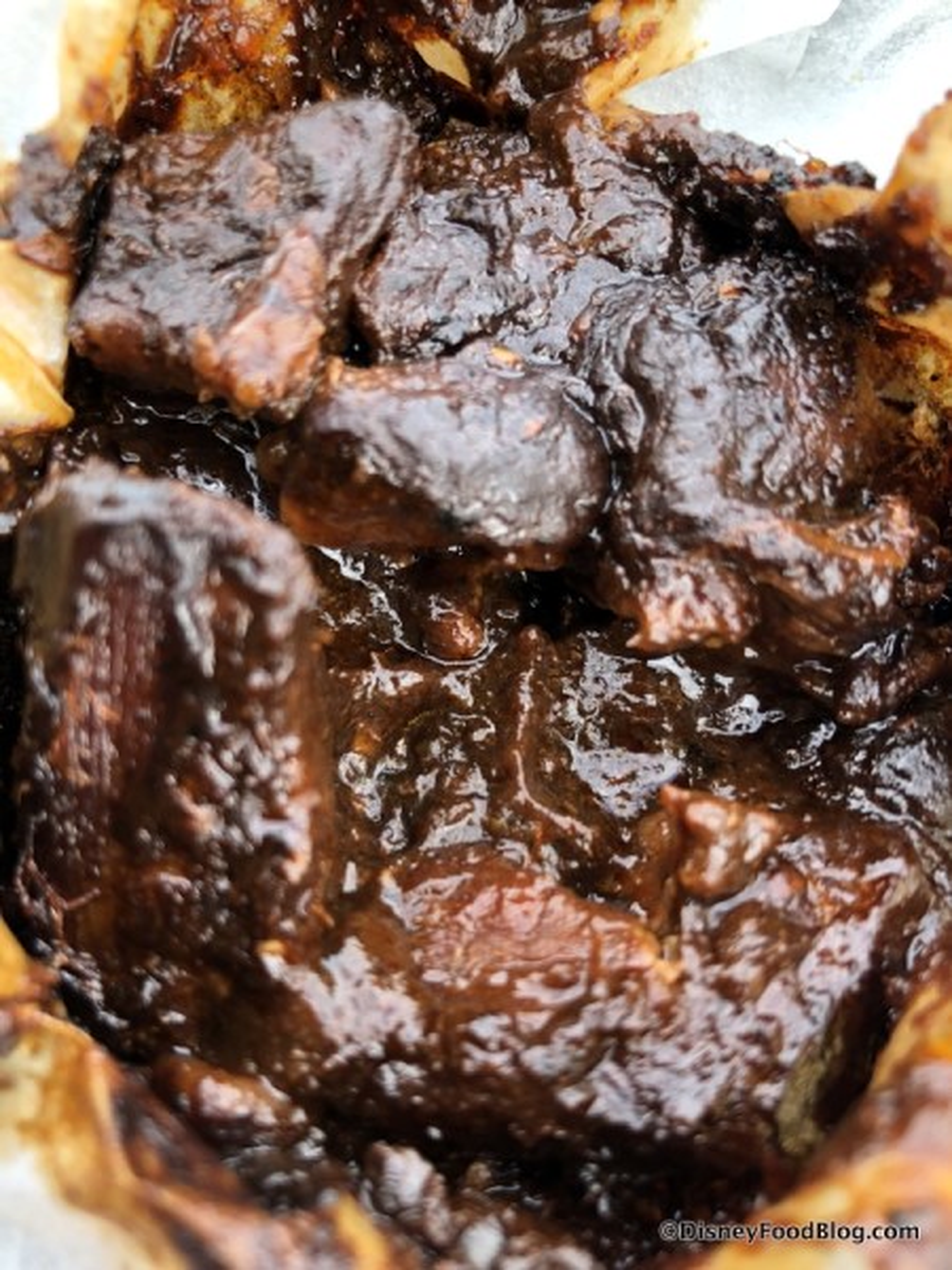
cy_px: 635
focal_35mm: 28
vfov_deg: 63.4
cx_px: 476
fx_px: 1027
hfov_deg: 49.7
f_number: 1.8
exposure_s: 1/120
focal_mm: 3.99
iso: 40
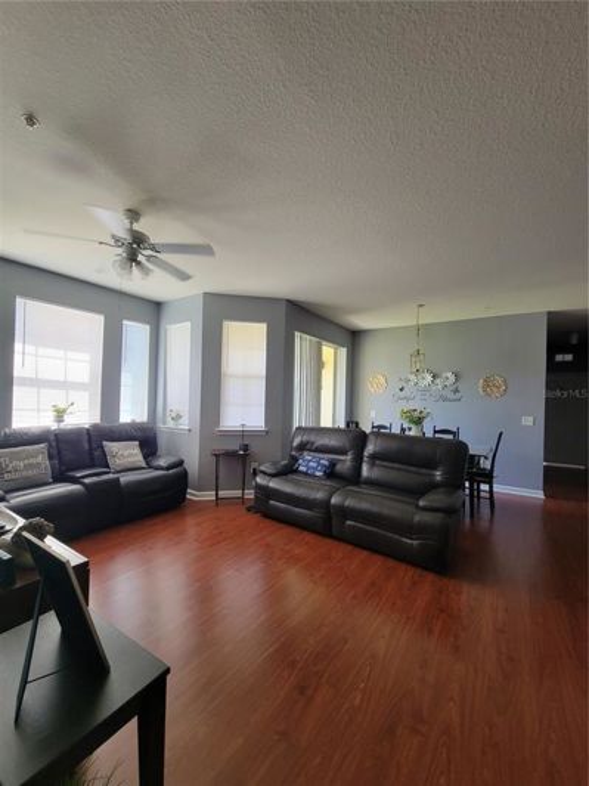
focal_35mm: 13
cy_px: 393
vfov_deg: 106.2
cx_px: 294
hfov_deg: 89.9
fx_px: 295
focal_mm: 2.2
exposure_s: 1/60
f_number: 2.2
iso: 160
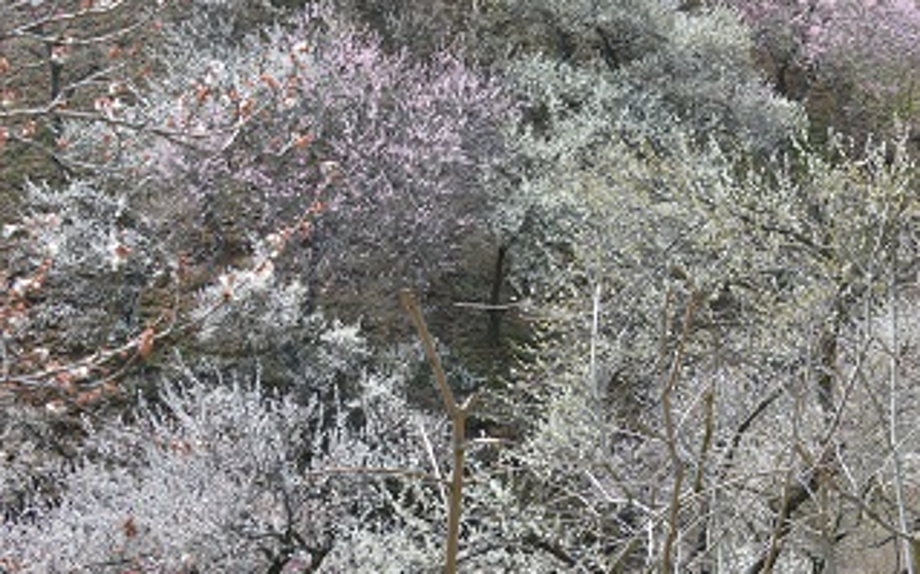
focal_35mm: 85
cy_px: -19
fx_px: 2130
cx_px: 969
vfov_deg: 15.0
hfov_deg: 23.1
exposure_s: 1/500
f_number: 7.1
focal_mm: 35
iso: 400
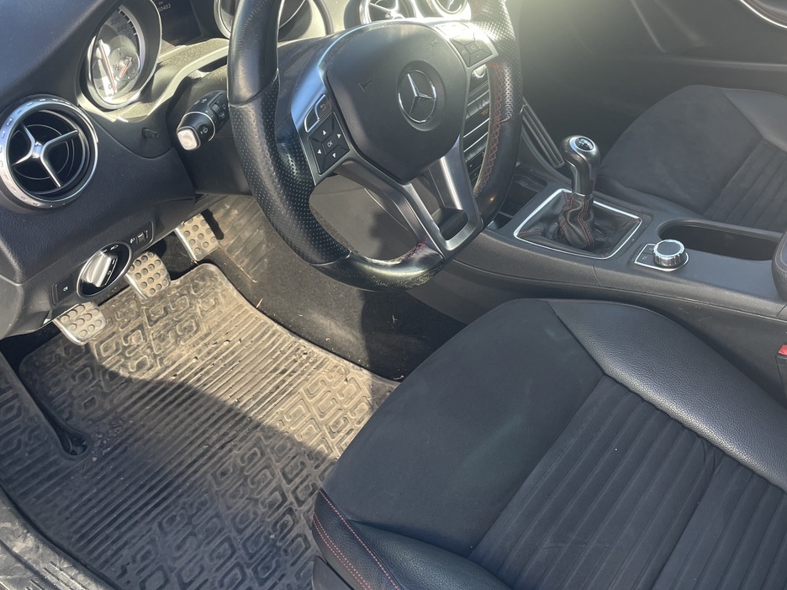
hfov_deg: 46.2
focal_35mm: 40
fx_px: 909
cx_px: 510
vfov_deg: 35.6
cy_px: 192
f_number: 1.6
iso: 40
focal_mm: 4.2
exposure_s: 1/121
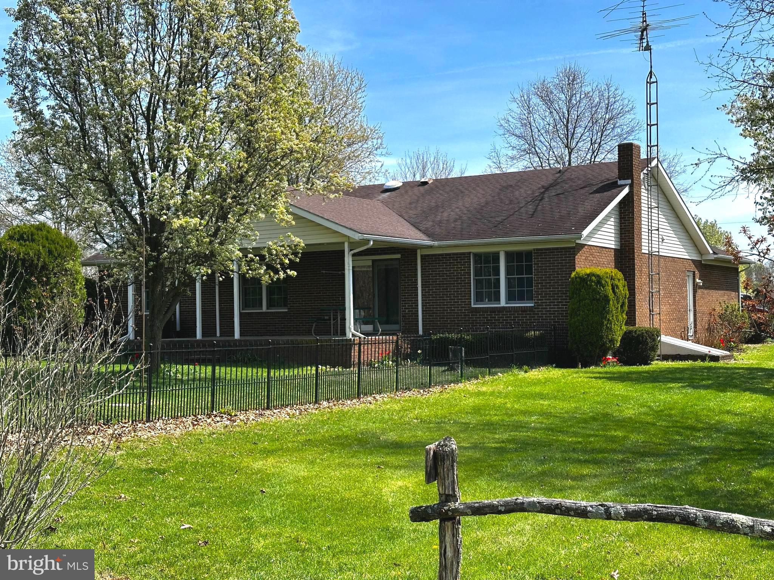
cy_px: 290
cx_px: 387
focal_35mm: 48
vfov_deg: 30.3
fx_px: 1073
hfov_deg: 39.7
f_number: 1.78
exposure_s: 1/2028
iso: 64
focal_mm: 6.86
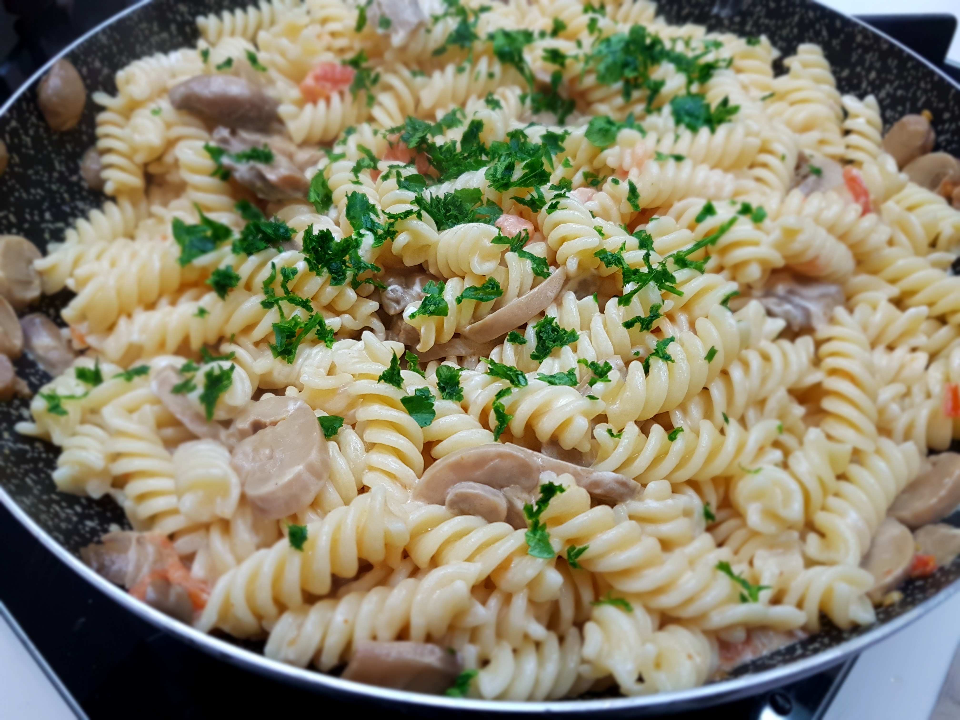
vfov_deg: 53.1
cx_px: 480
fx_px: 721
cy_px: 360
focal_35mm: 26
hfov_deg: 67.3
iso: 125
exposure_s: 1/50
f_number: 1.7
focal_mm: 4.2
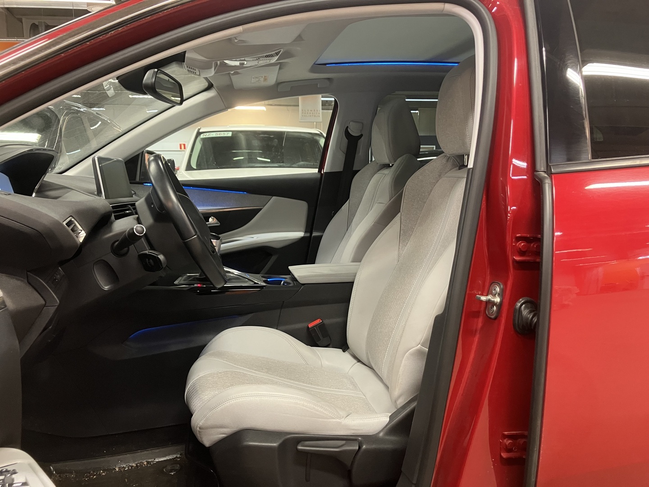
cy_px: 244
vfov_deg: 49.7
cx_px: 324
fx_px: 525
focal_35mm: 28
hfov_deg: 63.4
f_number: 1.8
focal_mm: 3.99
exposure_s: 1/33
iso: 320
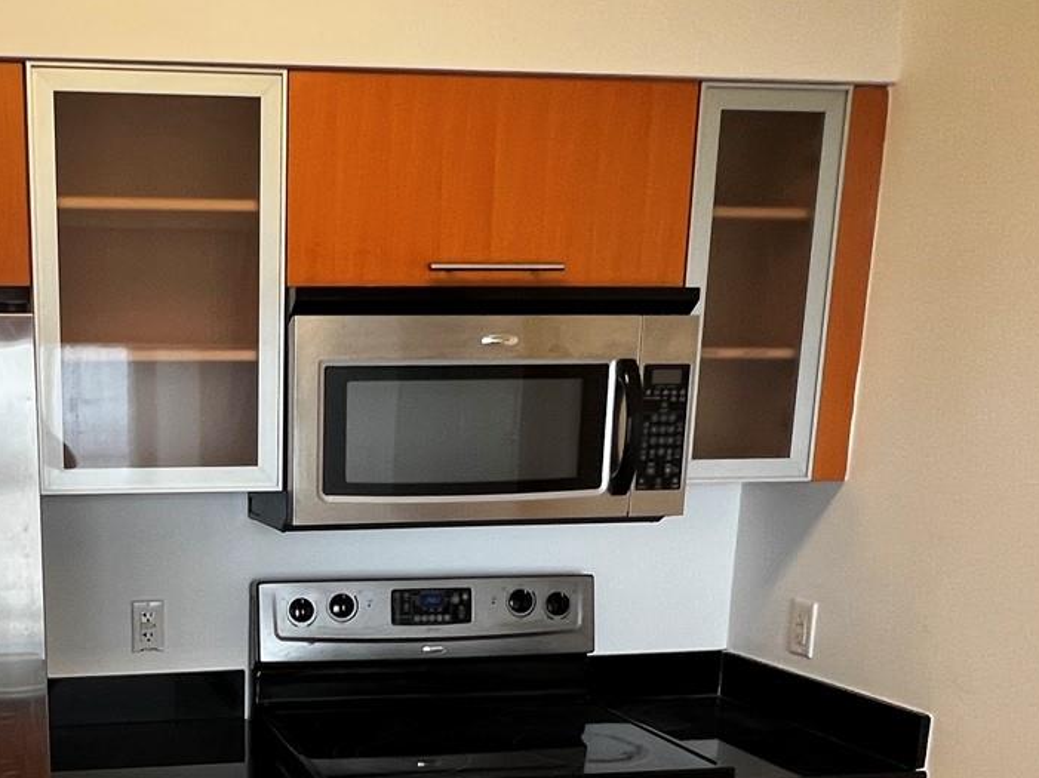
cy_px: 683
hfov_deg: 46.0
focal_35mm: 38
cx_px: 181
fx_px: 1140
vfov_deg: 35.7
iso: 160
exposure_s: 1/60
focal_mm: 1.57
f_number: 1.8
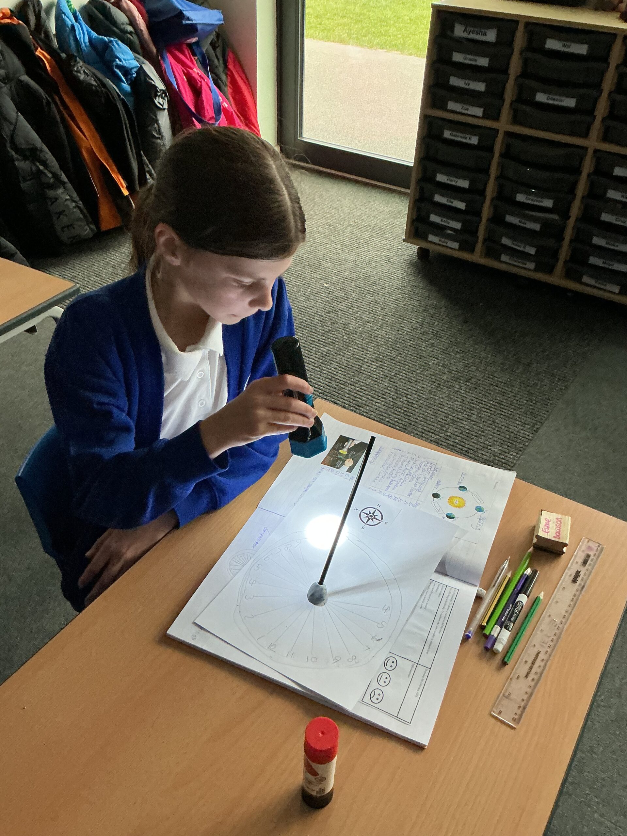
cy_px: 418
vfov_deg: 61.7
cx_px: 314
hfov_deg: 48.2
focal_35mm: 29
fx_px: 700
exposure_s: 1/60
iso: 100
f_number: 1.8
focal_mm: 3
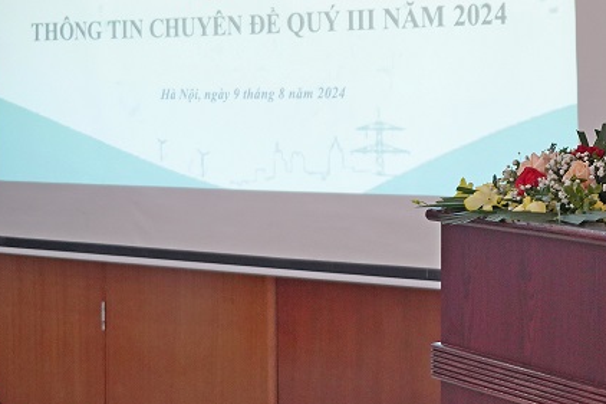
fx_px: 1346
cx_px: 474
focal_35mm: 80
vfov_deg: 16.9
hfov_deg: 25.0
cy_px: 95
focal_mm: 45
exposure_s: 1/160
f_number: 4.5
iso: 2500
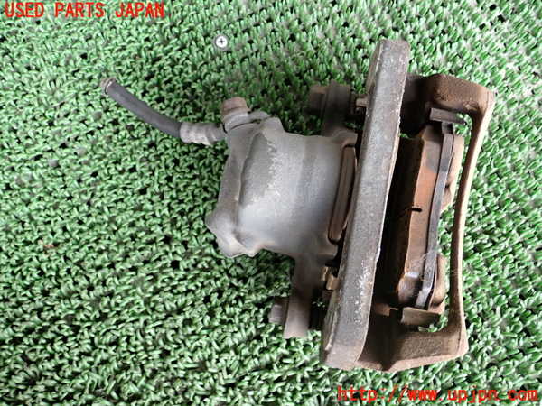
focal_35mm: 30
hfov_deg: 60.0
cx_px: 271
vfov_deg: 46.8
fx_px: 470
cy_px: 203
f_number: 2.3
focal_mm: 5.4
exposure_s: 1/30
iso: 250
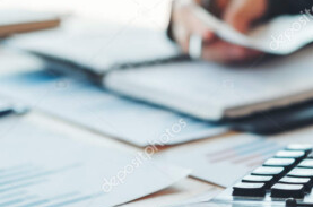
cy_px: 48
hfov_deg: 17.6
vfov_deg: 11.8
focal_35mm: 115
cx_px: 276
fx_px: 997
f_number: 2
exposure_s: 1/500
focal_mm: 35
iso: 200
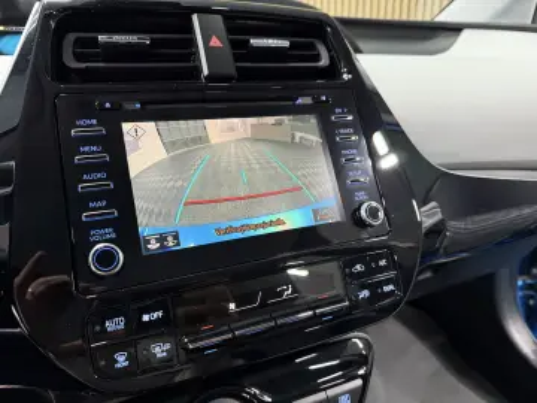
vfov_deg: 56.8
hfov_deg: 71.6
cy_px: 202
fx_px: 372
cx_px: 268
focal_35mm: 24
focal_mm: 6.76
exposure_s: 1/50
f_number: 1.78
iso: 640
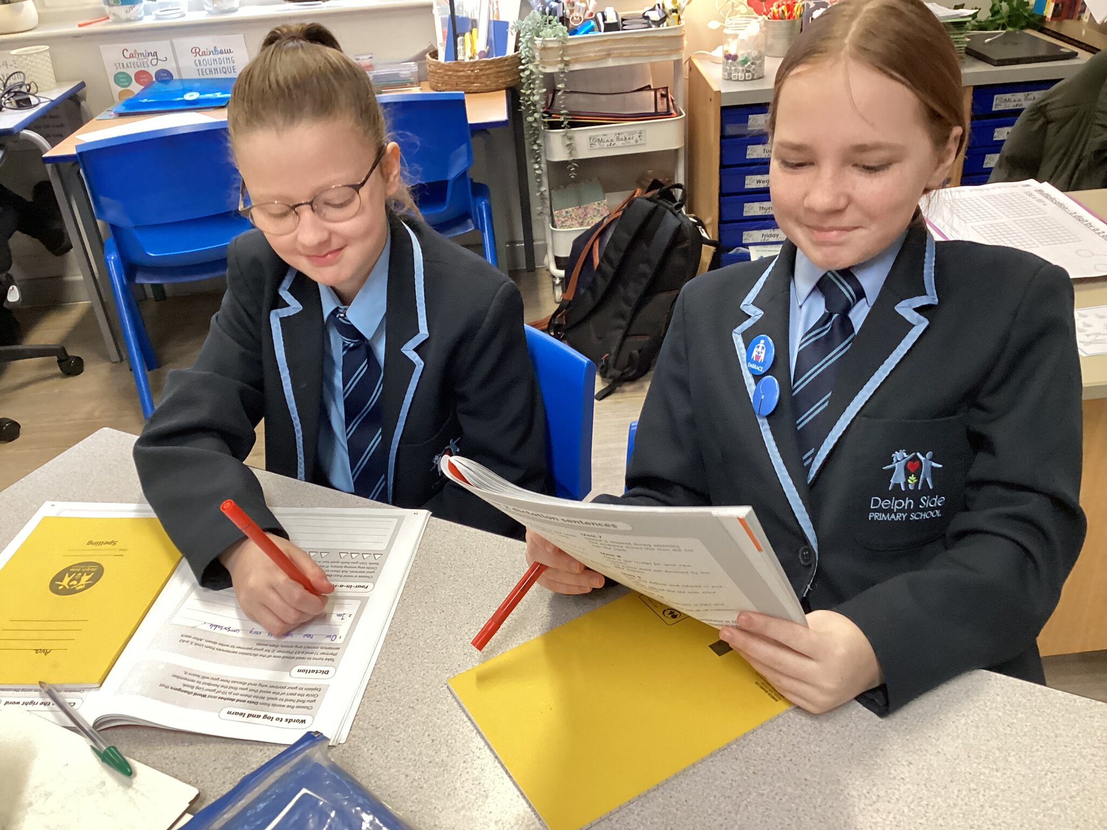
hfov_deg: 58.4
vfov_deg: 45.4
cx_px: 554
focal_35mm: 31
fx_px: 991
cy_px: 415
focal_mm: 3.3
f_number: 2.4
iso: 200
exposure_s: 1/50
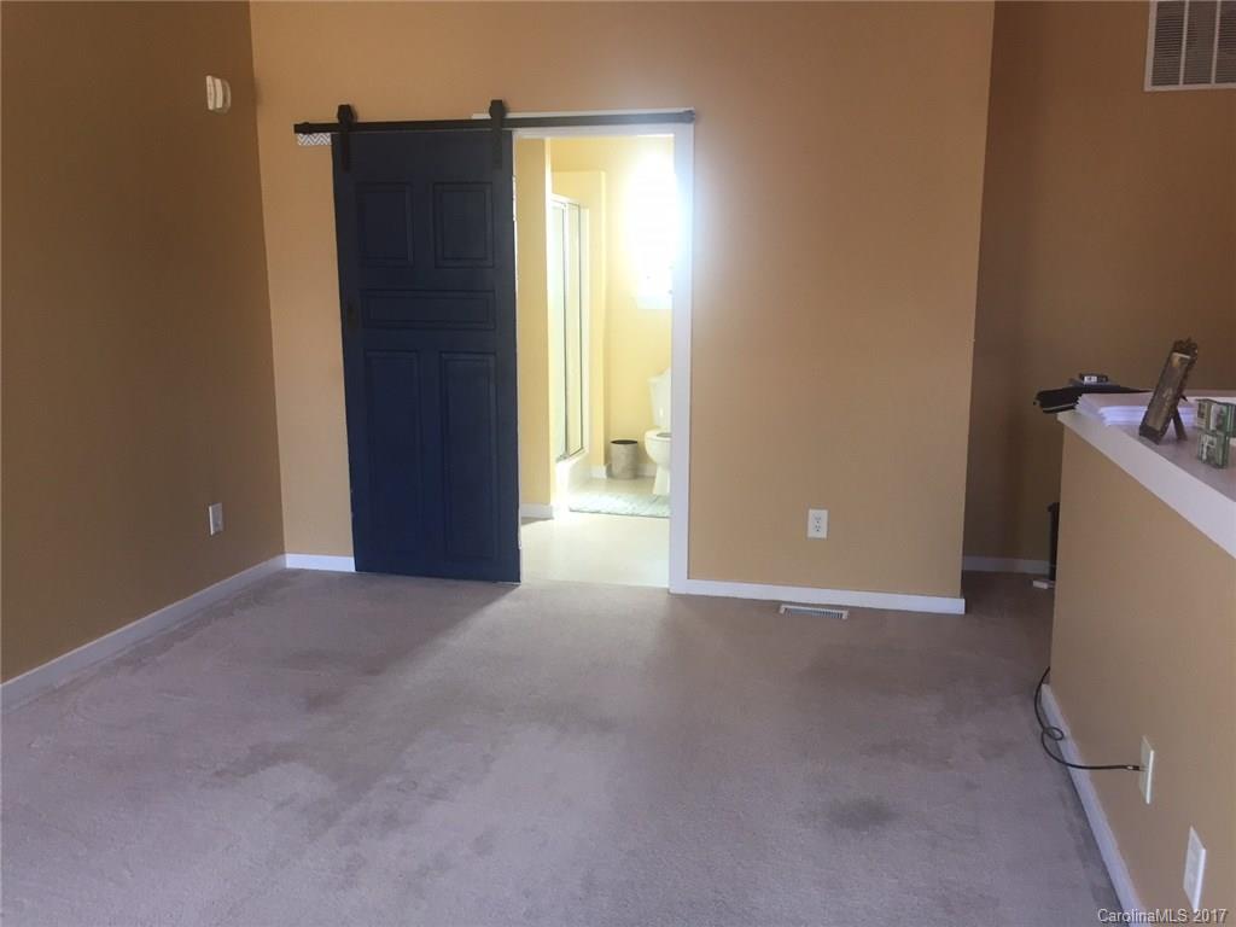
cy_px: 464
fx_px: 1035
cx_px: 618
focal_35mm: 29
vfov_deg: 48.2
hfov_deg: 61.7
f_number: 2.2
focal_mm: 4.15
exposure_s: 1/30
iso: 32
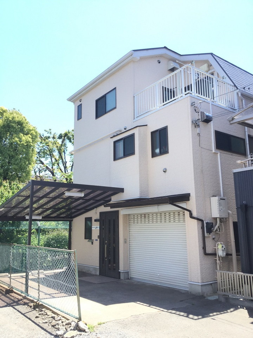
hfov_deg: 45.4
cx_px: 126
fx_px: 302
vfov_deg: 58.4
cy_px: 169
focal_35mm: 31
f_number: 2.4
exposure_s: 1/370
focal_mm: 3.3
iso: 25
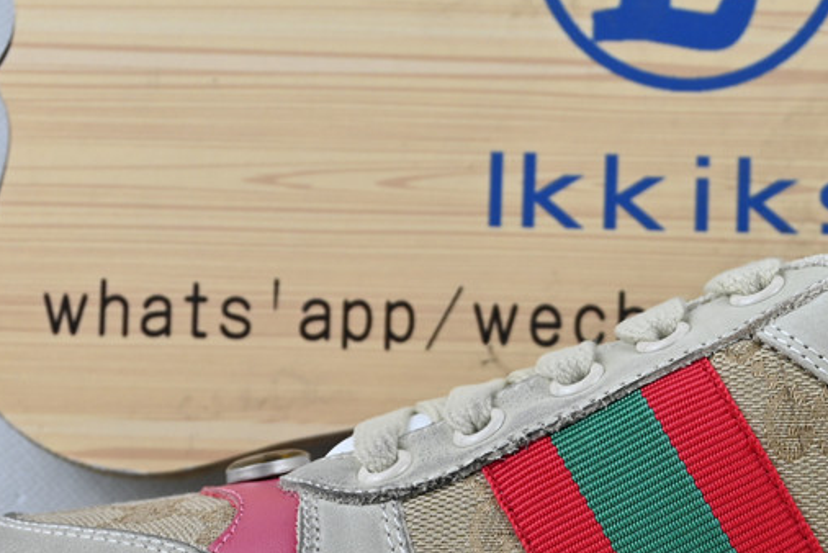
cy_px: 502
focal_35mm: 128
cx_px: 659
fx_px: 2946
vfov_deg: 10.7
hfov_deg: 15.9
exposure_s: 1/60
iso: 100
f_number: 5.3
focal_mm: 36
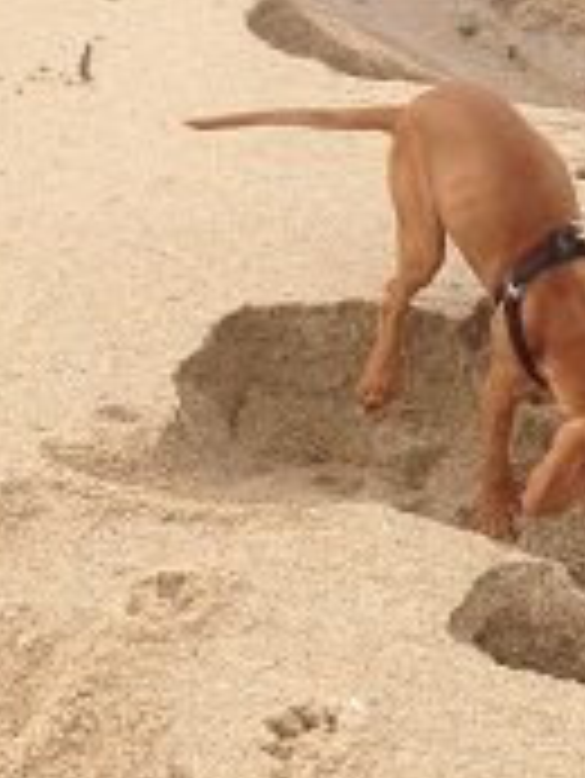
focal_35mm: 81
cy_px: 499
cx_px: 626
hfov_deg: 17.7
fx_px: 1823
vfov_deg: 24.0
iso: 50
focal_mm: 4.28
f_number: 2.4
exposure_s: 1/920
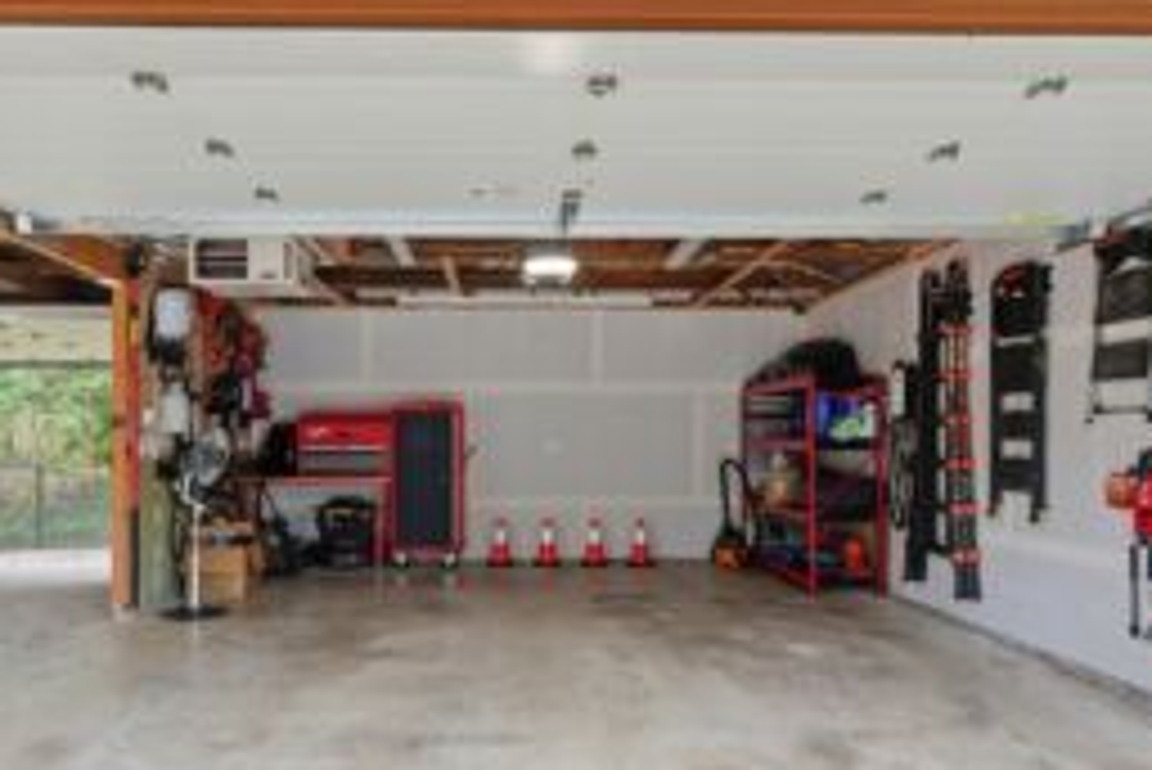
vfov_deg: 51.3
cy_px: 412
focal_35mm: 25
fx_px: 800
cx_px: 536
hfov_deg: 71.4
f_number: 8
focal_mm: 16
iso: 200
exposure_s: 1/40
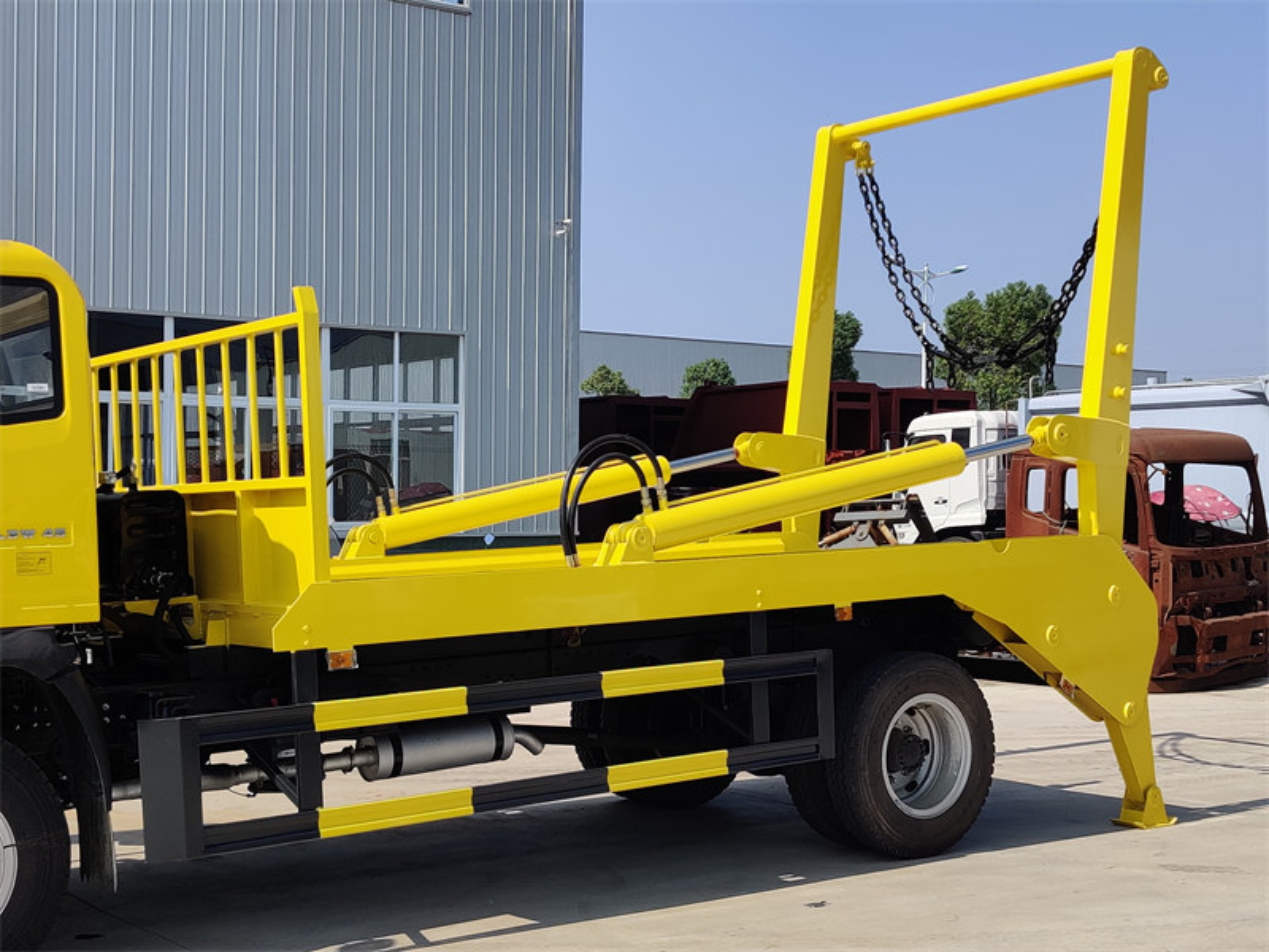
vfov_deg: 51.4
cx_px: 634
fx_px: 990
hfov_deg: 65.3
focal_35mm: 27
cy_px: 476
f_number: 1.65
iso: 125
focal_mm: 4.75
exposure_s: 1/2621
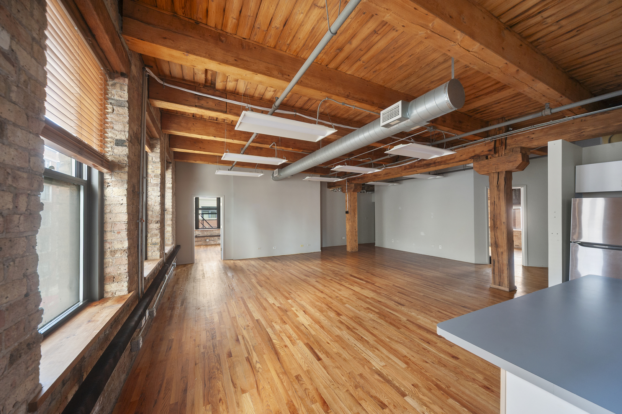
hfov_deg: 108.4
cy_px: 207
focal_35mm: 13
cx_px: 311
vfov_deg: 85.3
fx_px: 224
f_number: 8
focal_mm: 13
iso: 400
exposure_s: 1/4
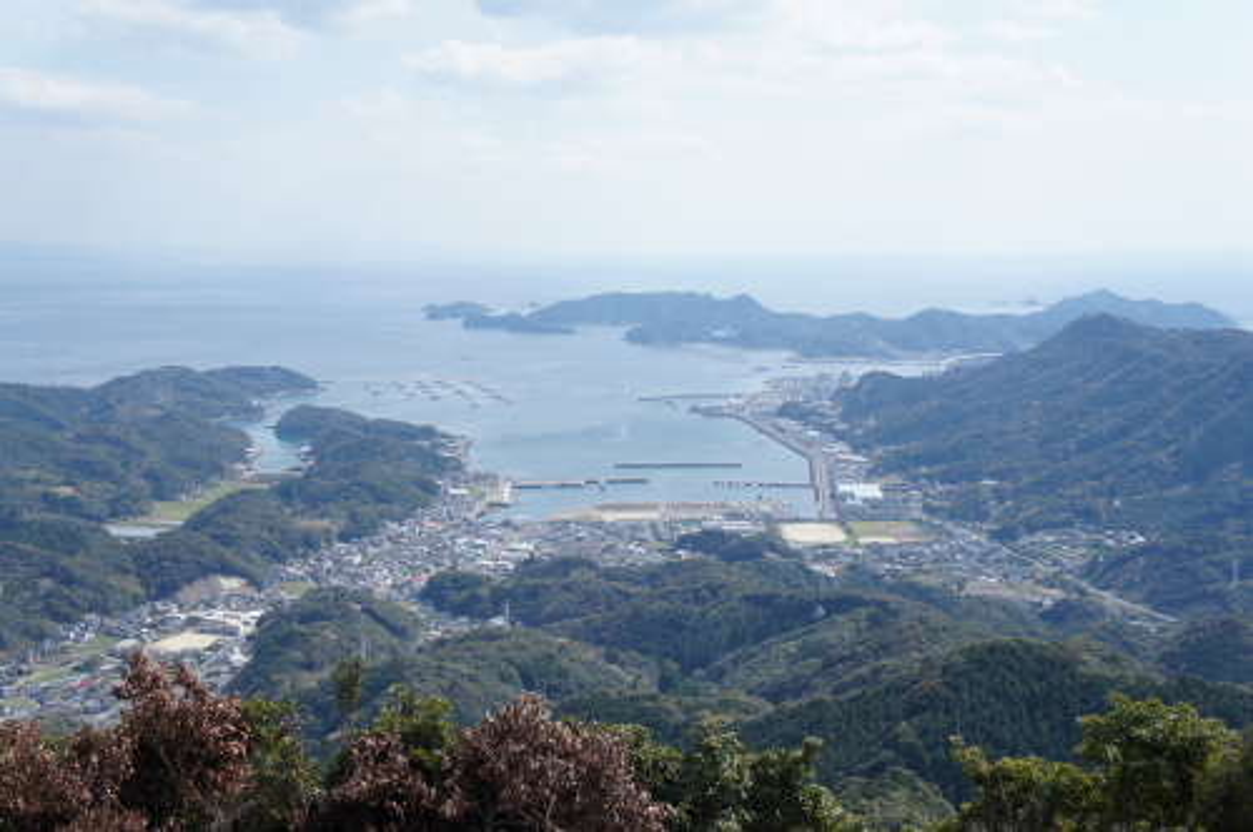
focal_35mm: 44
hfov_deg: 45.0
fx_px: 1512
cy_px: 416
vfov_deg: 30.8
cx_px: 626
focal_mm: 29
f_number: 7.1
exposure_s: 1/500
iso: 200
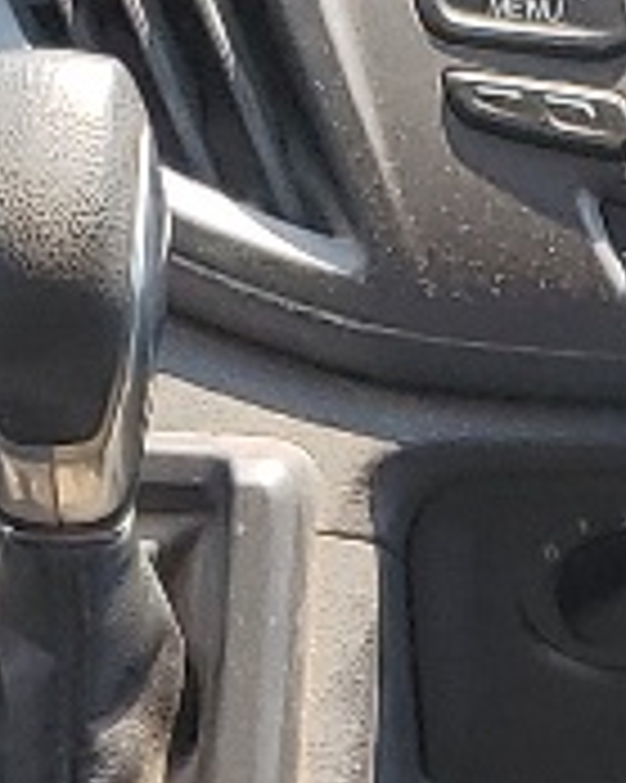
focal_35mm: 234
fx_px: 5424
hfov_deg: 6.6
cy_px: 1701
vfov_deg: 7.8
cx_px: 563
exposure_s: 1/435
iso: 50
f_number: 1.5
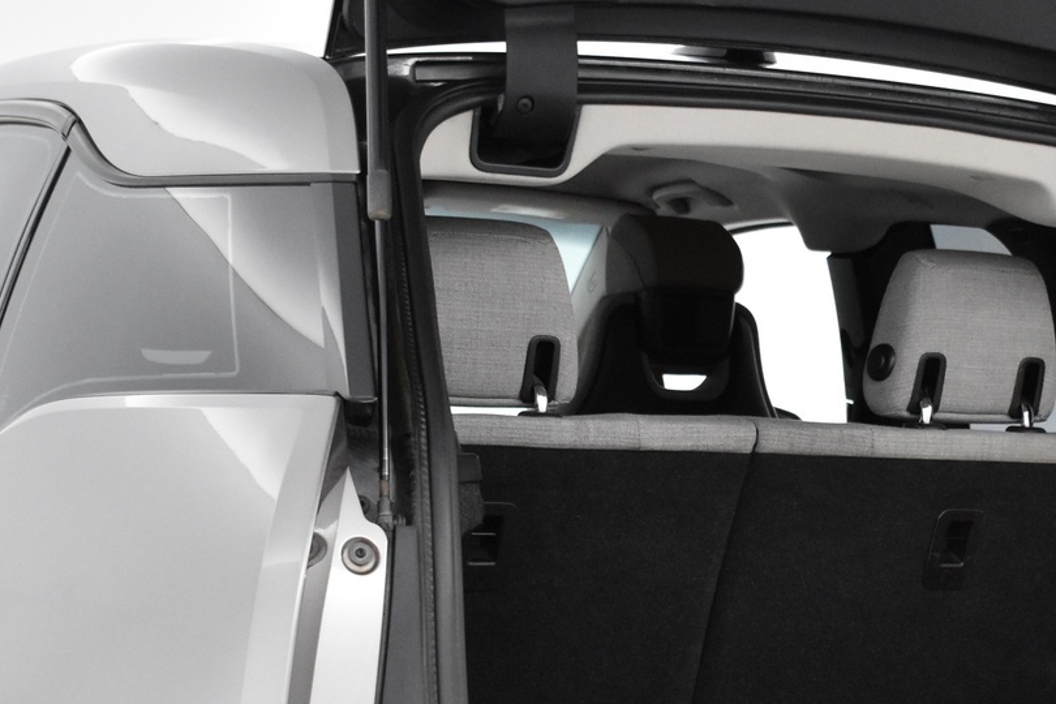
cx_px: 829
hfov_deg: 21.7
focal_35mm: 93
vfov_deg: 14.5
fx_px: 2728
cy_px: 684
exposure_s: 1/100
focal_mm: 31
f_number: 5
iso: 3200
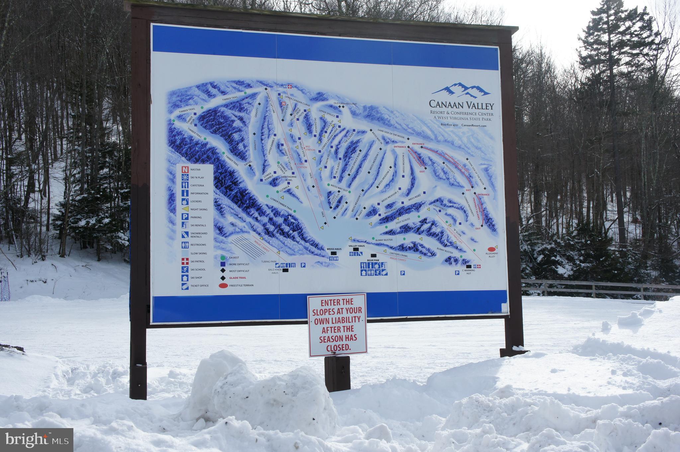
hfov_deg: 46.4
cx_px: 340
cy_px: 226
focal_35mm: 42
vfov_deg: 31.8
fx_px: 793
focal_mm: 28
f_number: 13
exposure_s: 1/250
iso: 200
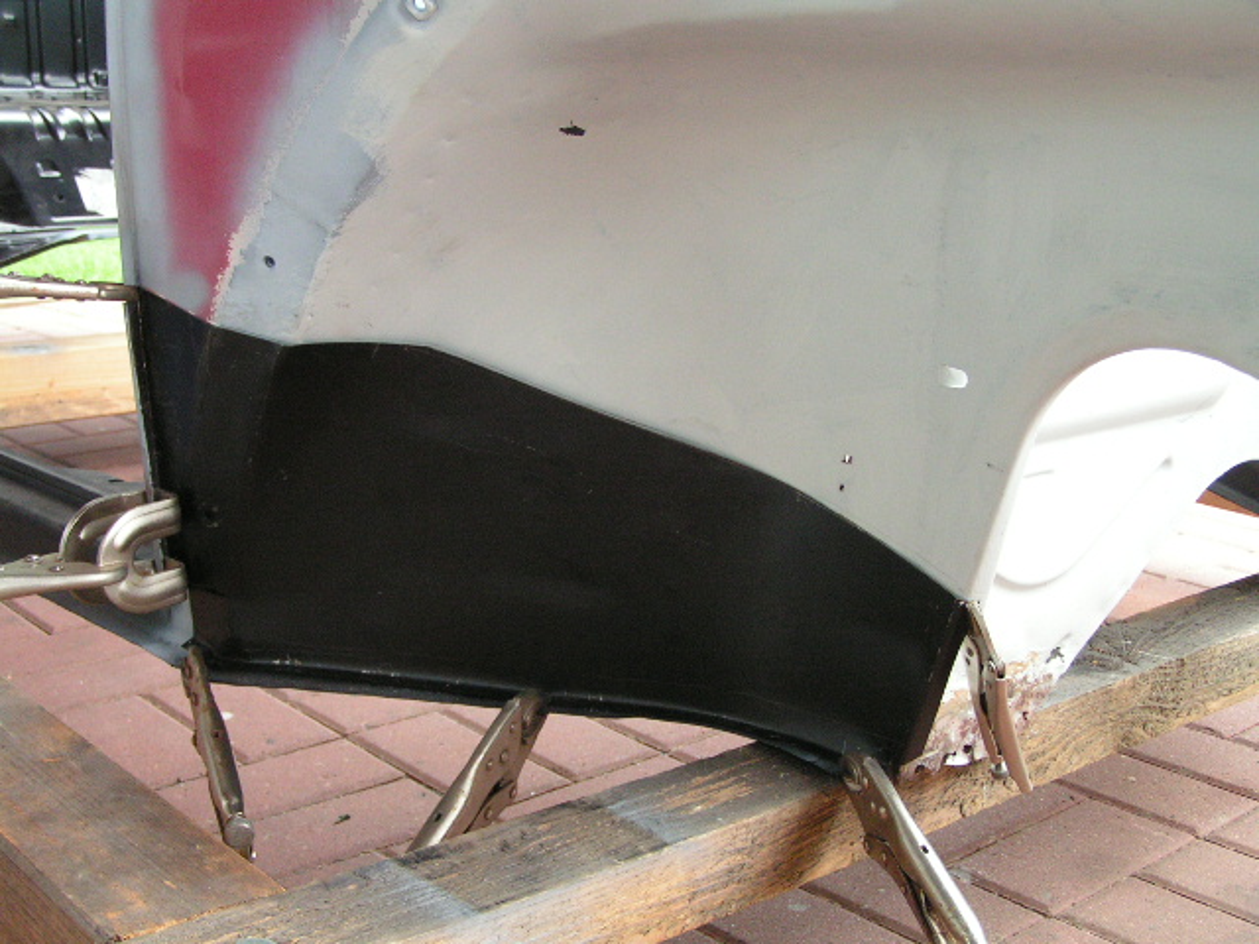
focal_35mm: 47
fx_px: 1709
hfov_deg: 40.4
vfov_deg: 30.9
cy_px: 472
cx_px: 630
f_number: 2.8
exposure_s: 1/30
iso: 200
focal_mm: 7.8
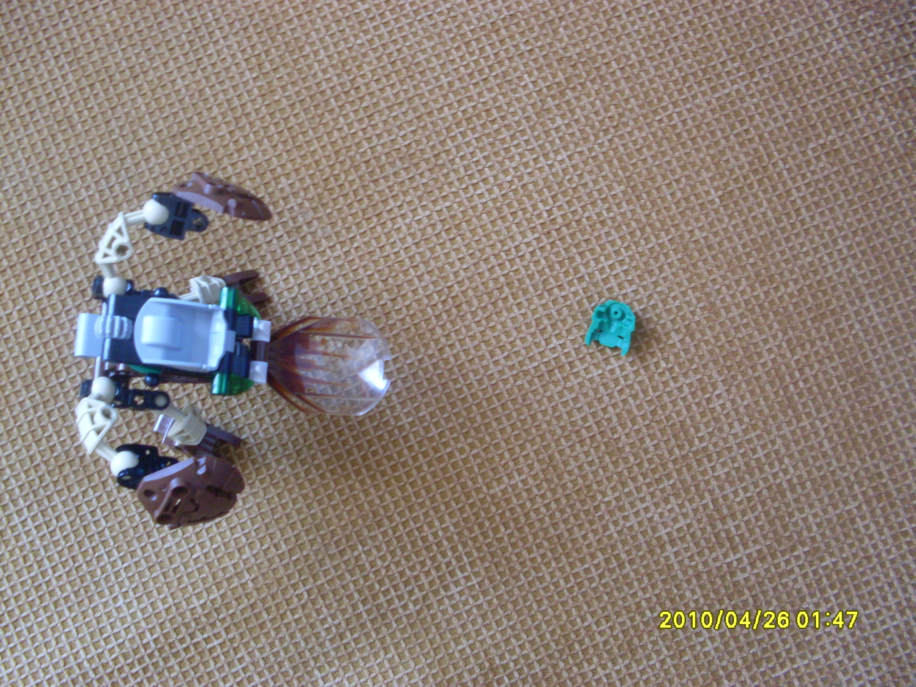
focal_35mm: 38
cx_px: 458
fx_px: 1006
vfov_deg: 37.7
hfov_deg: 49.0
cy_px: 344
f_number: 2.8
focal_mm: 6.3
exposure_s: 1/10
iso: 200
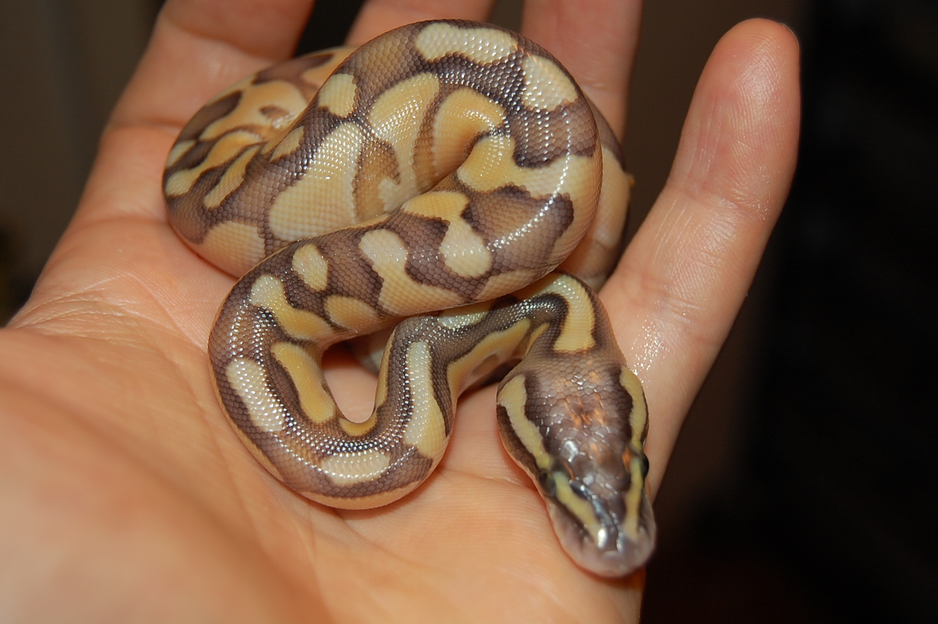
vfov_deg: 23.7
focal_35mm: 57
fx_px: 1484
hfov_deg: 35.1
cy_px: 312
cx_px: 469
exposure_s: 1/60
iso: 250
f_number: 4.8
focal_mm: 38
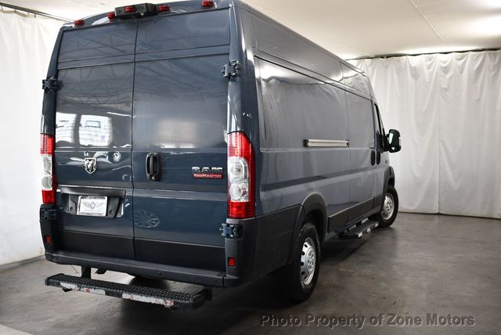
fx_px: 501
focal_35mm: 36
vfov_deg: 36.9
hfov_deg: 53.1
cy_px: 168
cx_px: 250
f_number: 3.5
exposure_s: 1/125
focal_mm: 18
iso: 800
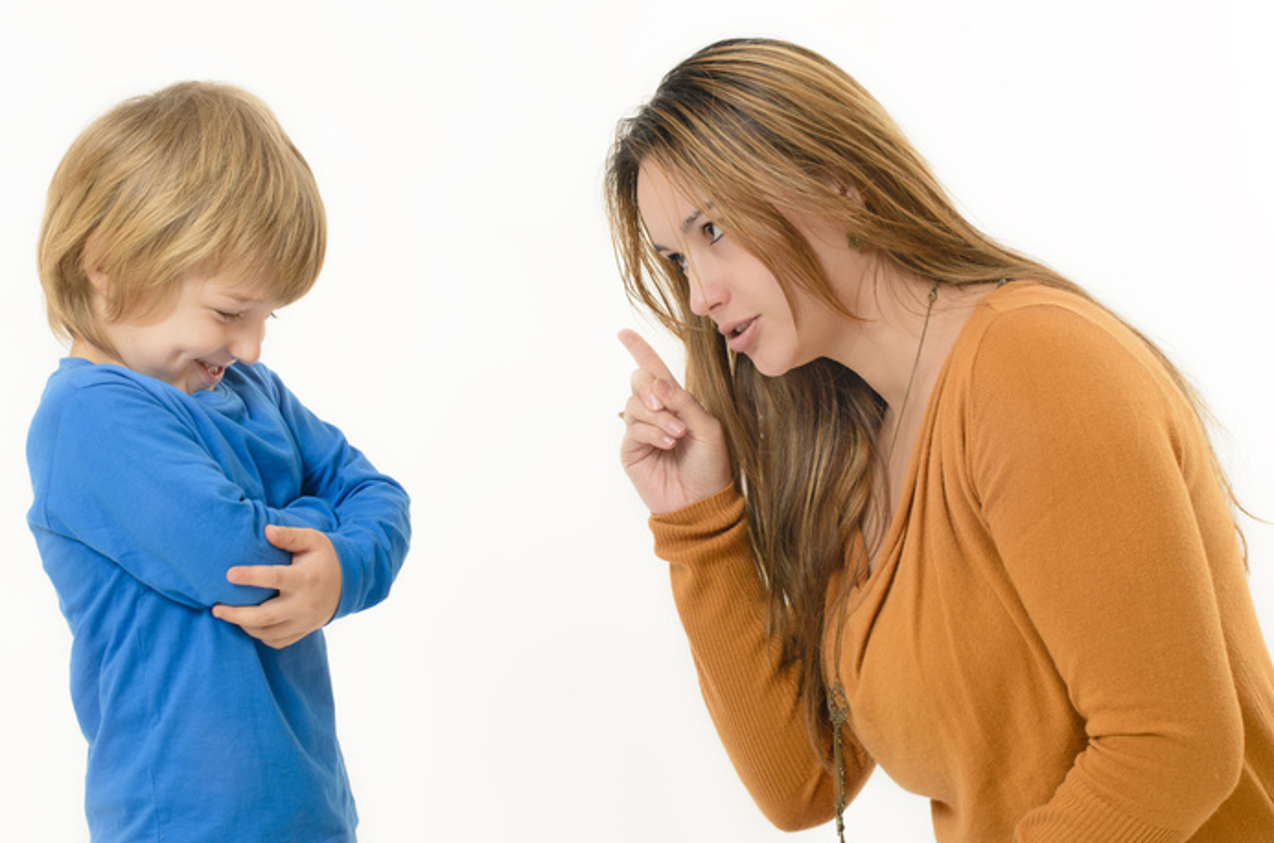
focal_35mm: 78
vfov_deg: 17.4
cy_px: 420
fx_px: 2754
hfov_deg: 26.0
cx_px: 635
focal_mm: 50
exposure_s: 1/125
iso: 160
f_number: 5.6
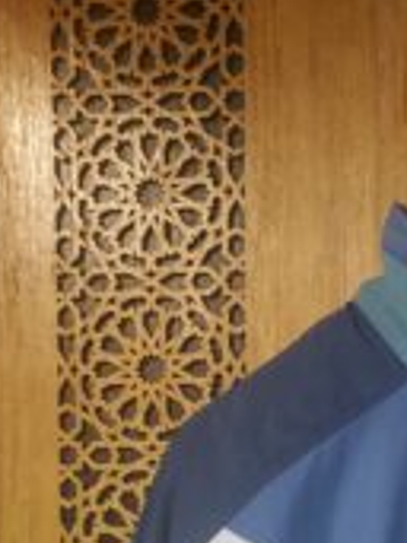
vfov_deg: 22.0
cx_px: 588
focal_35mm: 75
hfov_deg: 17.8
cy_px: 792
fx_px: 1177
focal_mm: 4.6
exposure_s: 1/30
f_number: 1.8
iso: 500
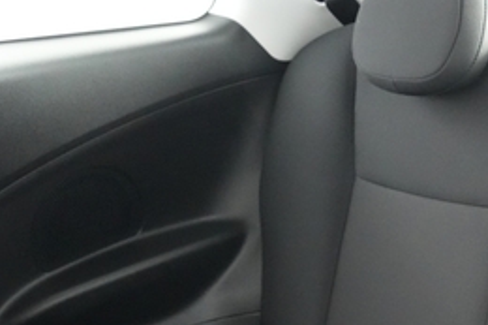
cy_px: 317
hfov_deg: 27.4
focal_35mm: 69
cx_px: 503
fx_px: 935
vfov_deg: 19.2
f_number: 2.8
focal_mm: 28
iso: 12800
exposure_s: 1/25
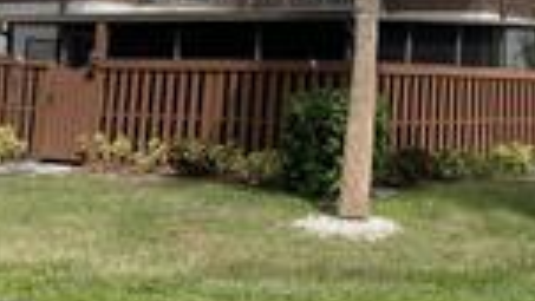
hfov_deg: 27.4
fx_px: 1064
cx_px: 461
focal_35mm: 75
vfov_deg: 15.4
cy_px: -89
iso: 32
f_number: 1.8
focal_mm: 4.25
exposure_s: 1/2967
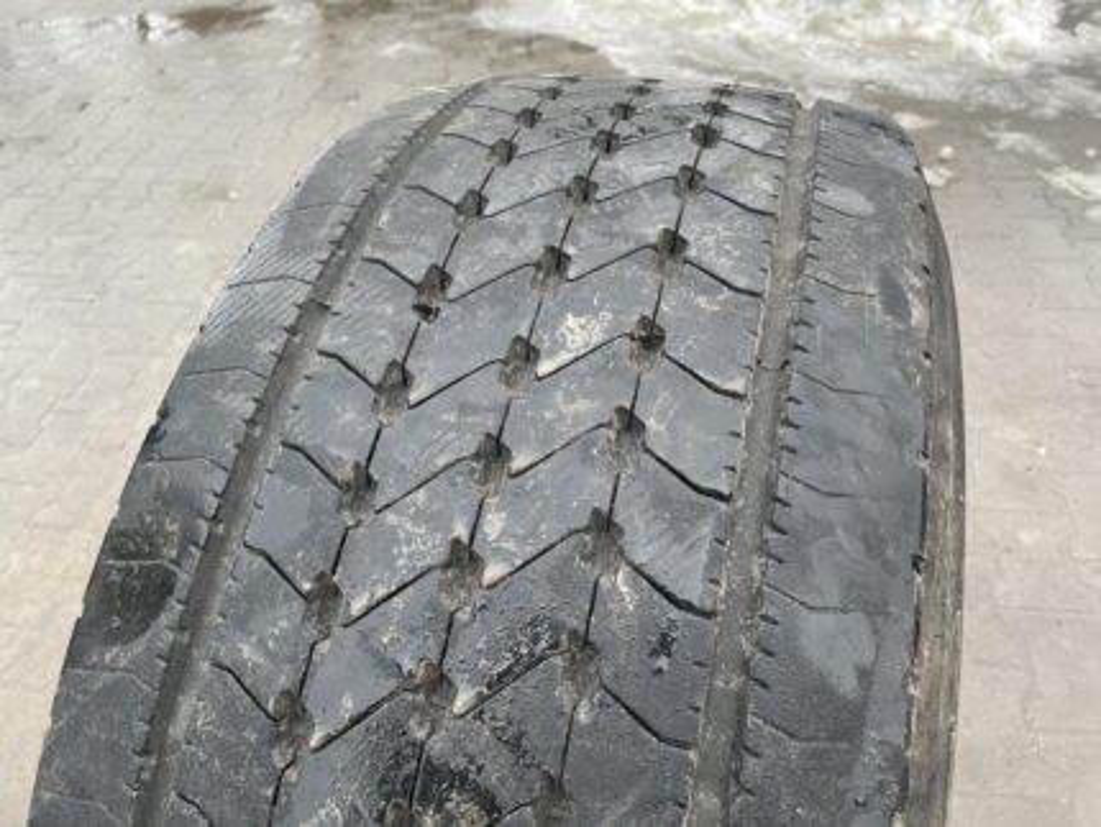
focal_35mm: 26
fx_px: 827
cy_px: 414
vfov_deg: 53.1
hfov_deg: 67.3
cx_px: 550
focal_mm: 4.2
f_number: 1.6
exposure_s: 1/121
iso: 100
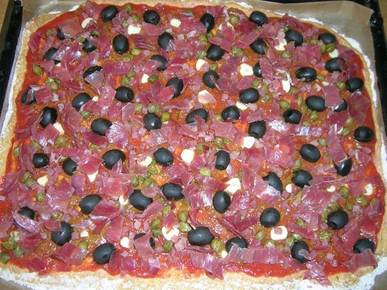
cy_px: 145
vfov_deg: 40.7
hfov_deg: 52.6
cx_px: 194
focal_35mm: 35
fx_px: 391
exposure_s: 1/60.1
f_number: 2.8
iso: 50
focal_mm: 5.4
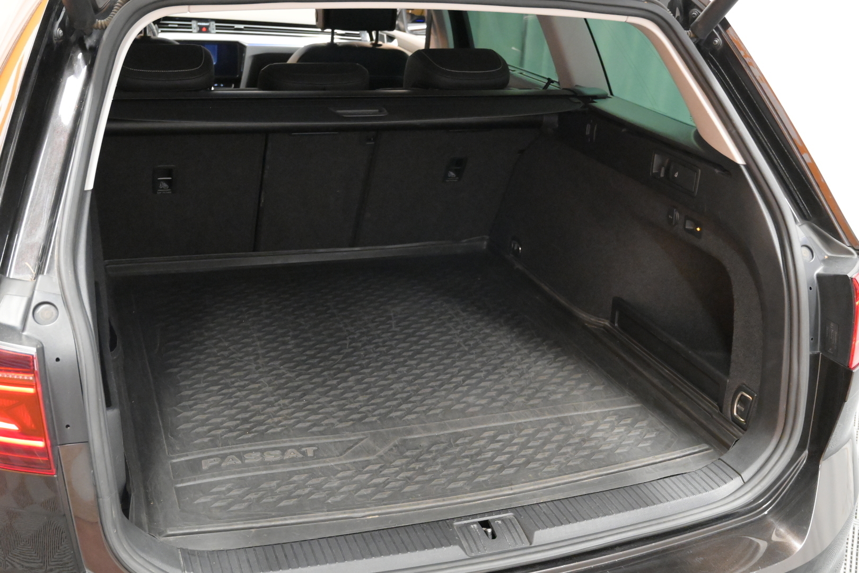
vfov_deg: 33.0
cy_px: 286
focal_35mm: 40
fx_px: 966
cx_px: 430
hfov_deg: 47.9
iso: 8000
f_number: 5
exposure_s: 1/60
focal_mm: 27
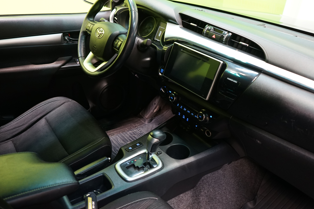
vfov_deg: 41.0
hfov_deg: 58.5
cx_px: 138
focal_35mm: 32
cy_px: 92
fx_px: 279
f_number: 3.5
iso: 1250
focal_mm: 28
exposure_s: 1/30
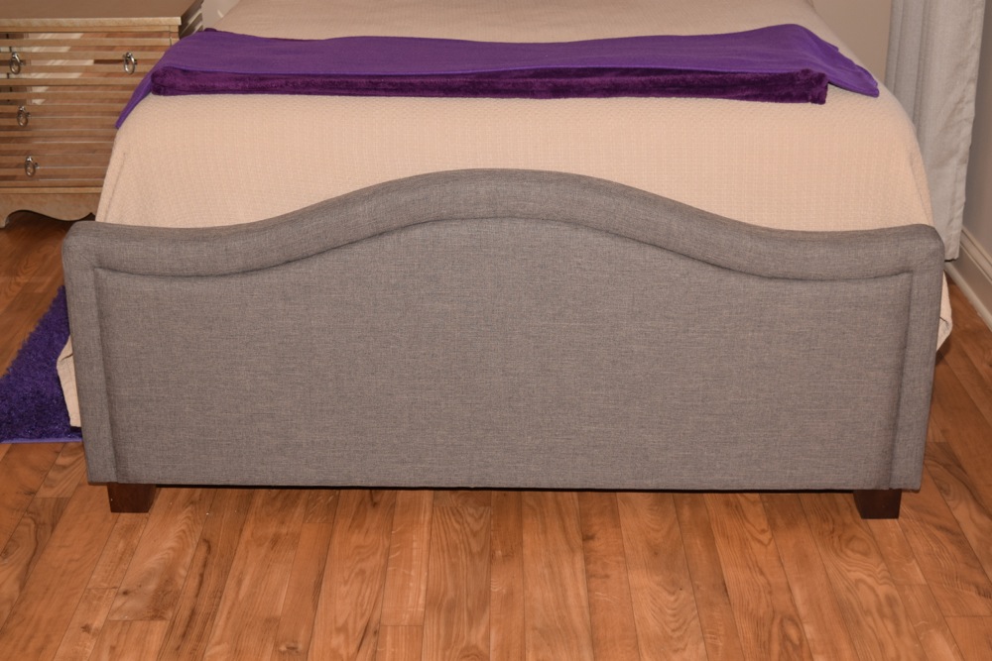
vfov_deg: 25.1
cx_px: 496
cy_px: 330
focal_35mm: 54
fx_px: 1488
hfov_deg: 36.9
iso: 400
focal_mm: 36
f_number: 5.6
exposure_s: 1/200
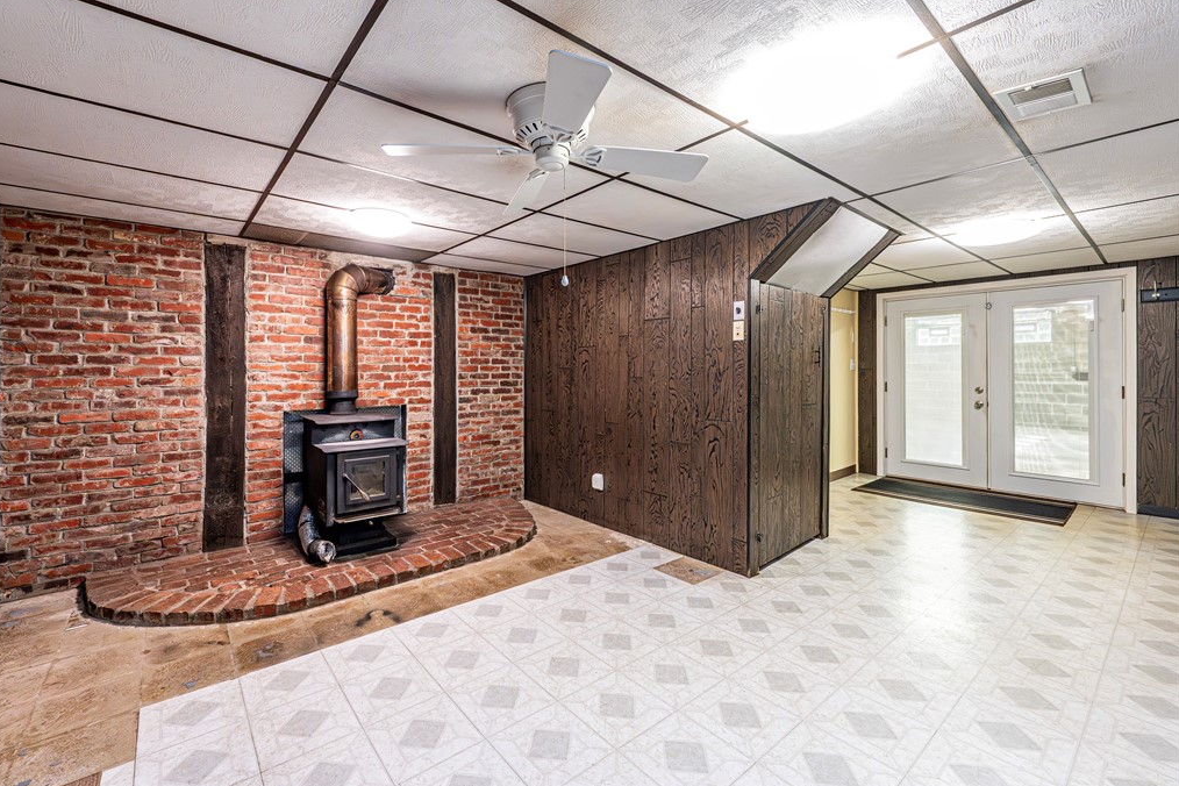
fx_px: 491
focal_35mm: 15
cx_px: 551
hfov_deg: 100.2
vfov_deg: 77.3
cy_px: 377
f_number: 8
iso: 5000
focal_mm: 14
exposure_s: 1/50
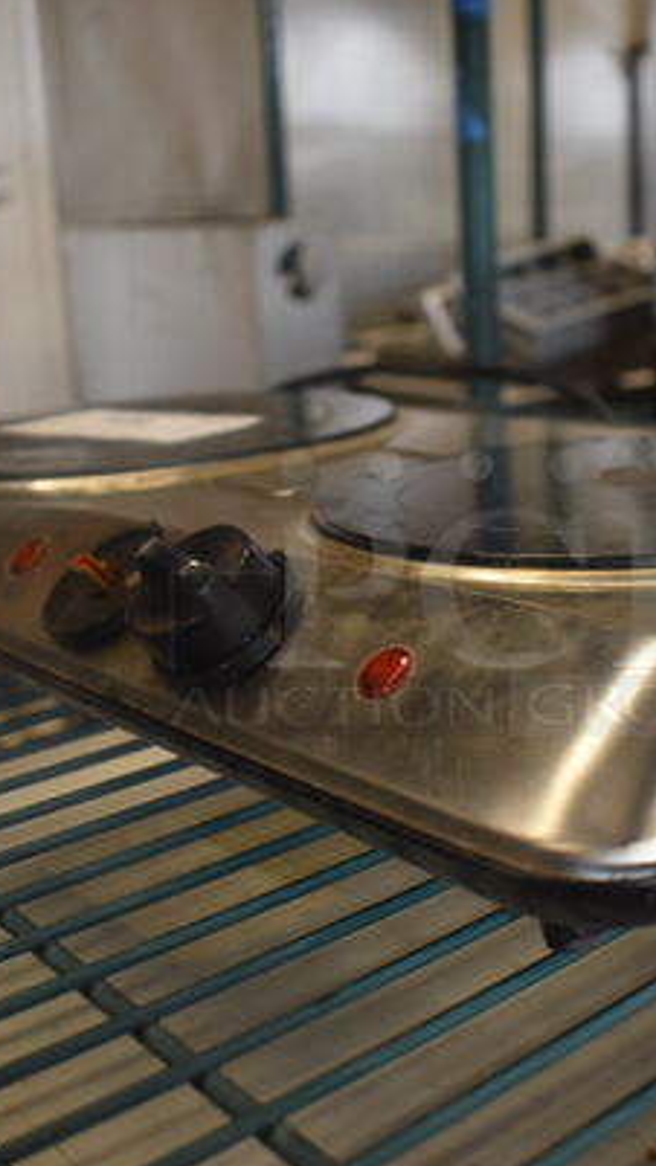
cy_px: 583
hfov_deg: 27.4
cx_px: 476
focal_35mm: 43
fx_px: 1330
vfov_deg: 47.4
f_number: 3.5
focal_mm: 18
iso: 1000
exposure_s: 1/125
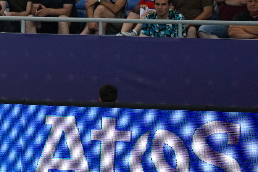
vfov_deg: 1.5
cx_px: -294
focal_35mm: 903
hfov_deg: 2.3
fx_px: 6470
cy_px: 96
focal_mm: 200
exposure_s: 1/1000
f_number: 4
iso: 2000
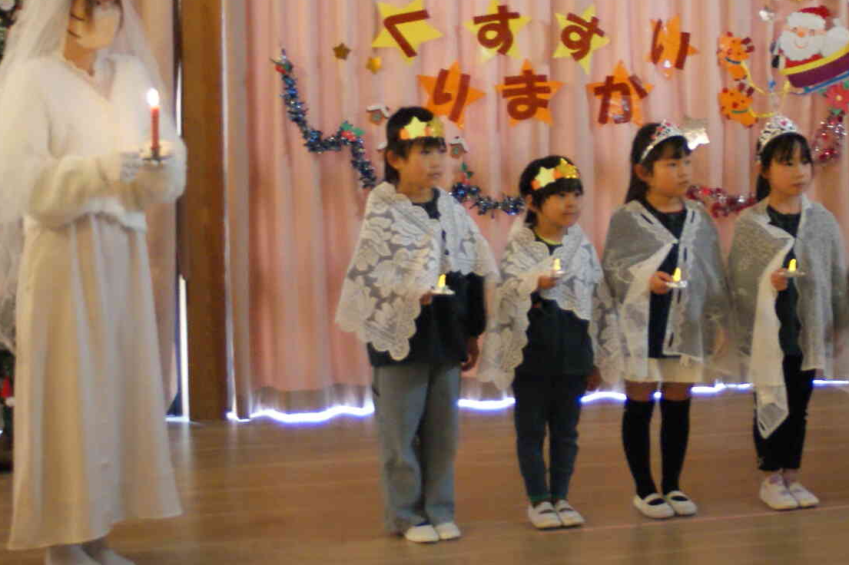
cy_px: 124
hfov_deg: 27.4
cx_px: 630
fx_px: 1721
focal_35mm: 73
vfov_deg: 18.5
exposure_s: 1/30
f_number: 3.5
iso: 1600
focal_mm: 28
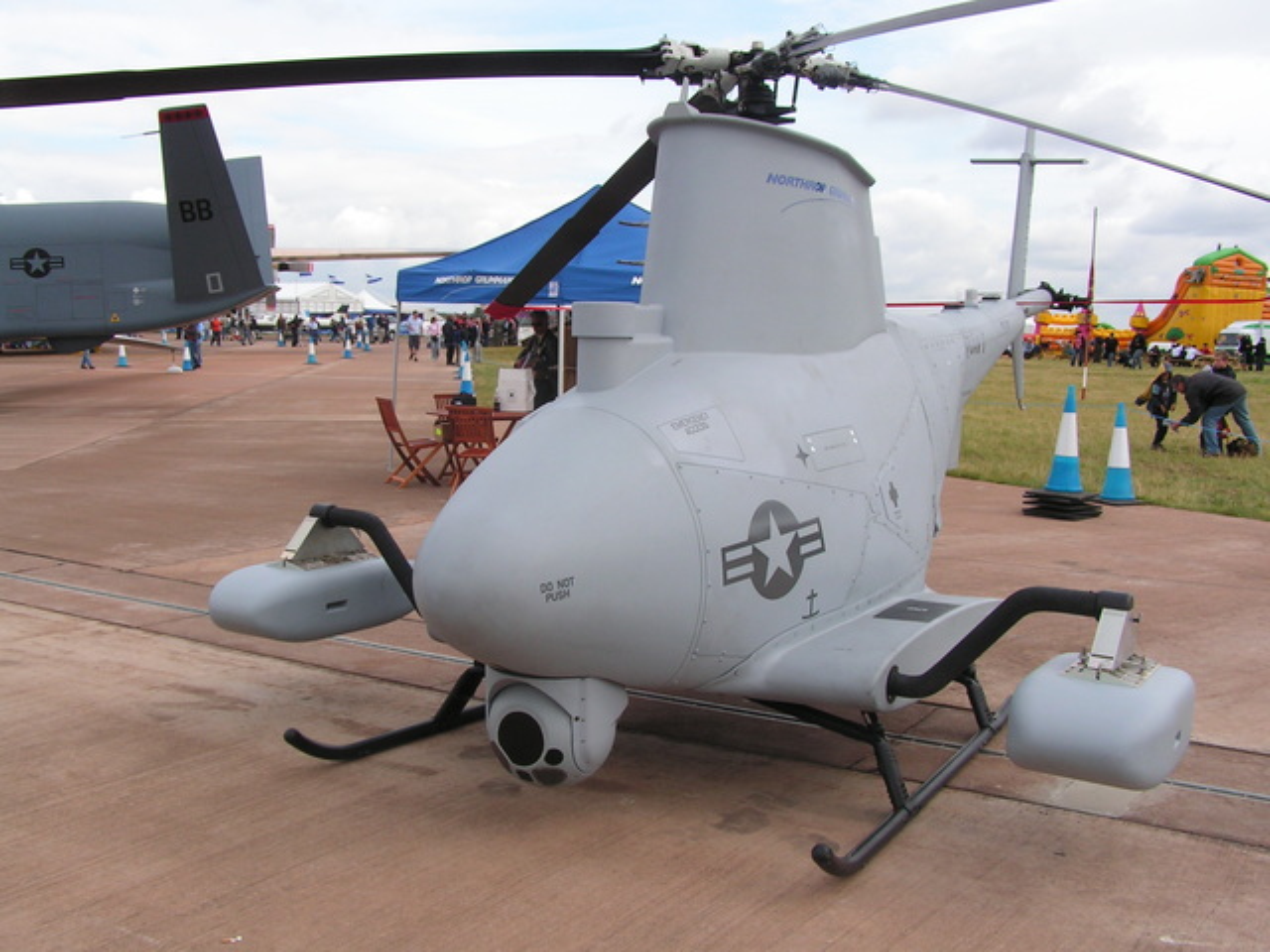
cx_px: 635
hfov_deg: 49.0
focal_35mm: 38
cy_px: 476
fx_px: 1394
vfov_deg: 37.7
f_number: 5.6
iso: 50
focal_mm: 6.3
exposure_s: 1/250
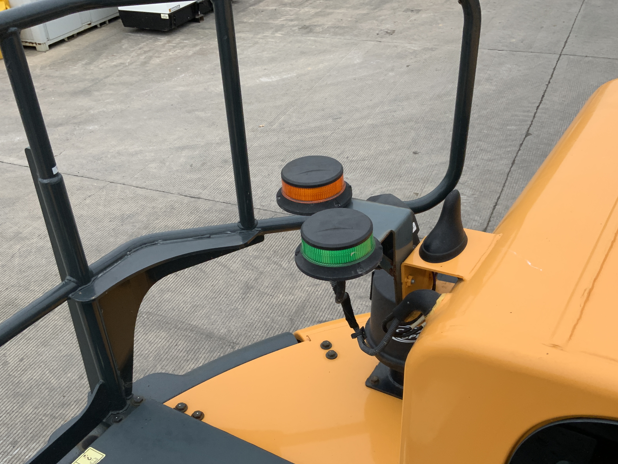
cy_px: 291
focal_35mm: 37
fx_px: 661
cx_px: 317
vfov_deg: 38.4
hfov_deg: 50.1
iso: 16
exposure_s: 1/294
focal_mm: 3
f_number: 1.8
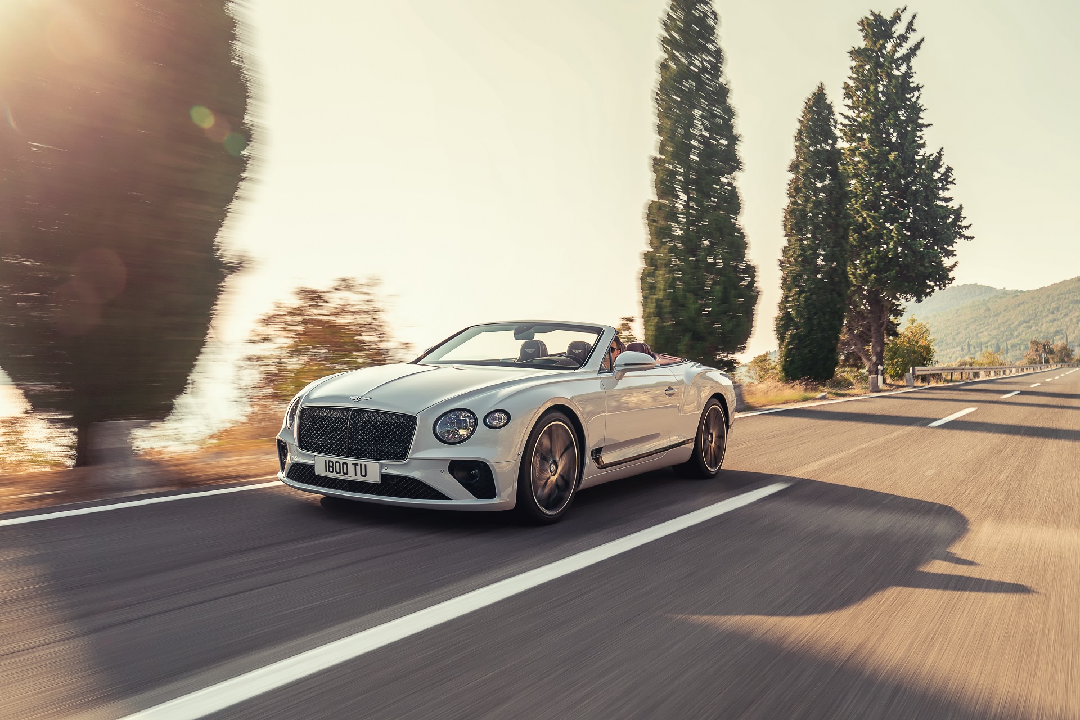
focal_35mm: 30
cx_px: 540
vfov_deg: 43.6
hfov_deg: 61.9
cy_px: 360
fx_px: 900
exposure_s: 1/30
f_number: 10
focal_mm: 30
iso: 100
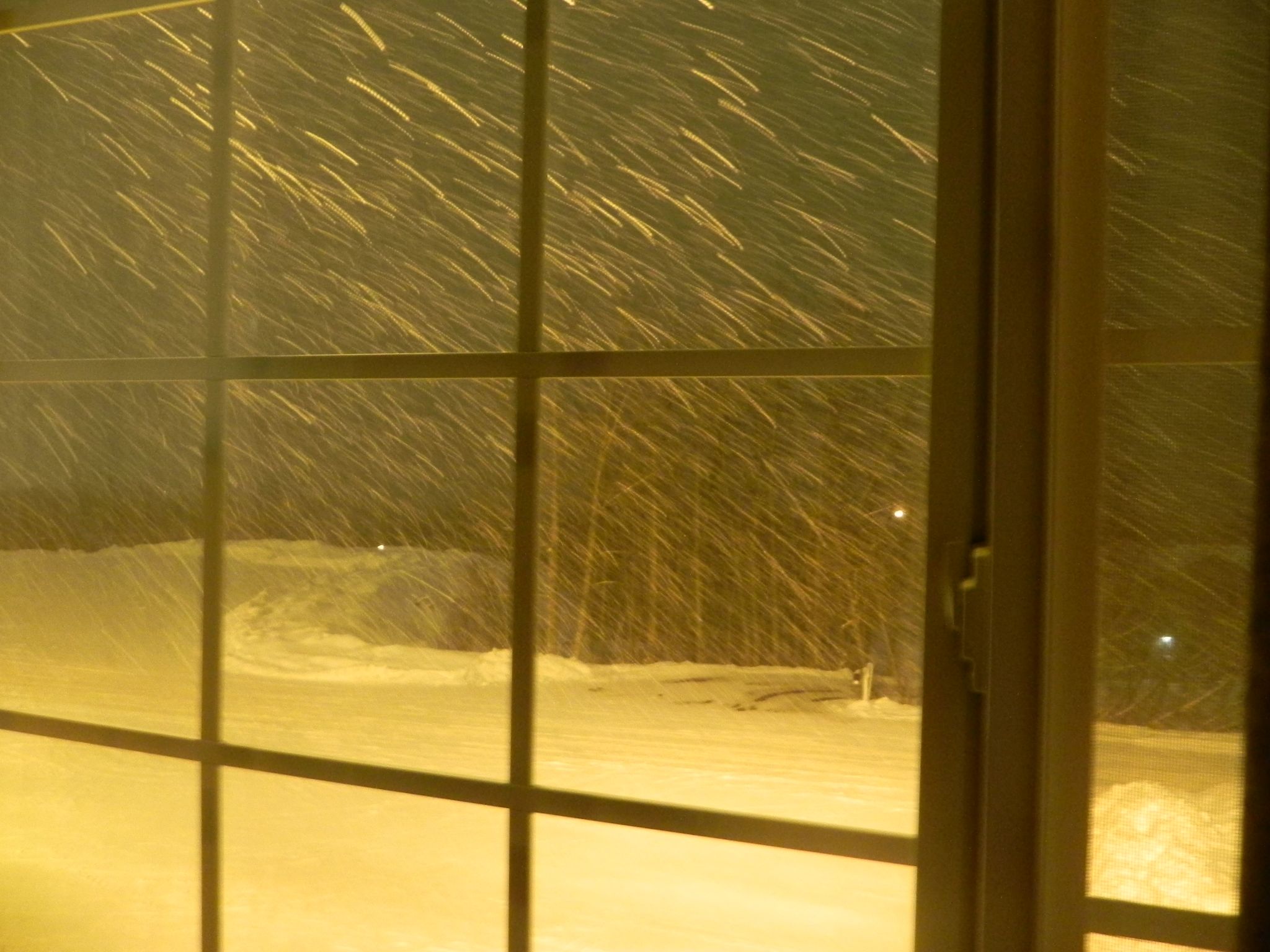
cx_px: 635
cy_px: 476
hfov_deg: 67.3
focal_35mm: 26
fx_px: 954
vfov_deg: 53.1
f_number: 2.8
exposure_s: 1/6.4
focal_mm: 4.6
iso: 800
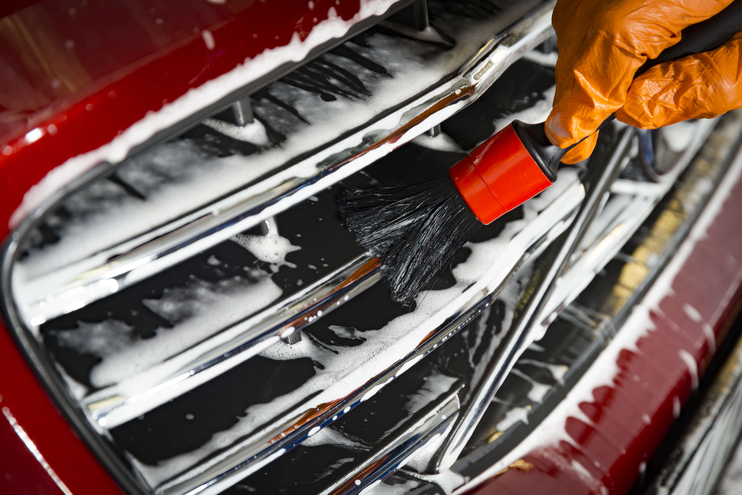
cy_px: 248
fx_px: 1691
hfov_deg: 24.8
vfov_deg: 16.7
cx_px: 371
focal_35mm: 82
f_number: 9
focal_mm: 82
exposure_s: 1/125
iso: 320
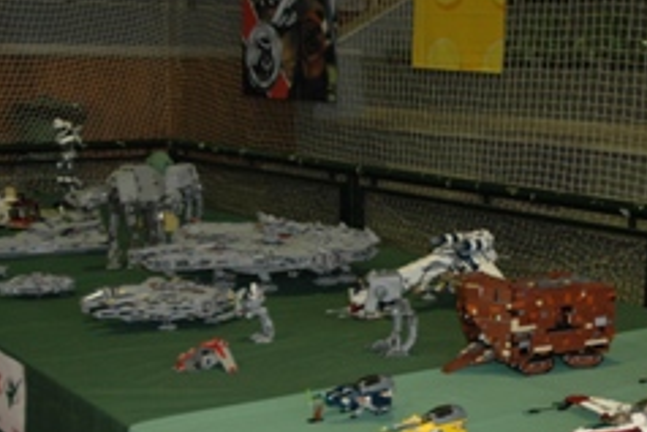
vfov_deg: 21.6
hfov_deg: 32.3
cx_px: 386
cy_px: 356
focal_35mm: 62
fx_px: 1115
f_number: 3.8
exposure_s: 1/60
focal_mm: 22
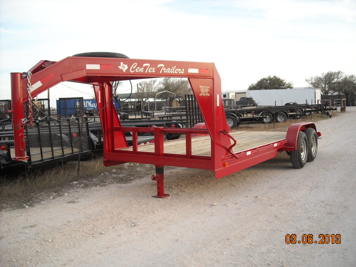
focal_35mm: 35
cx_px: 178
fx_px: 360
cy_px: 134
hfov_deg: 52.6
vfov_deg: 40.7
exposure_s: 1/218
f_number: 2.8
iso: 64
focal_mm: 5.7
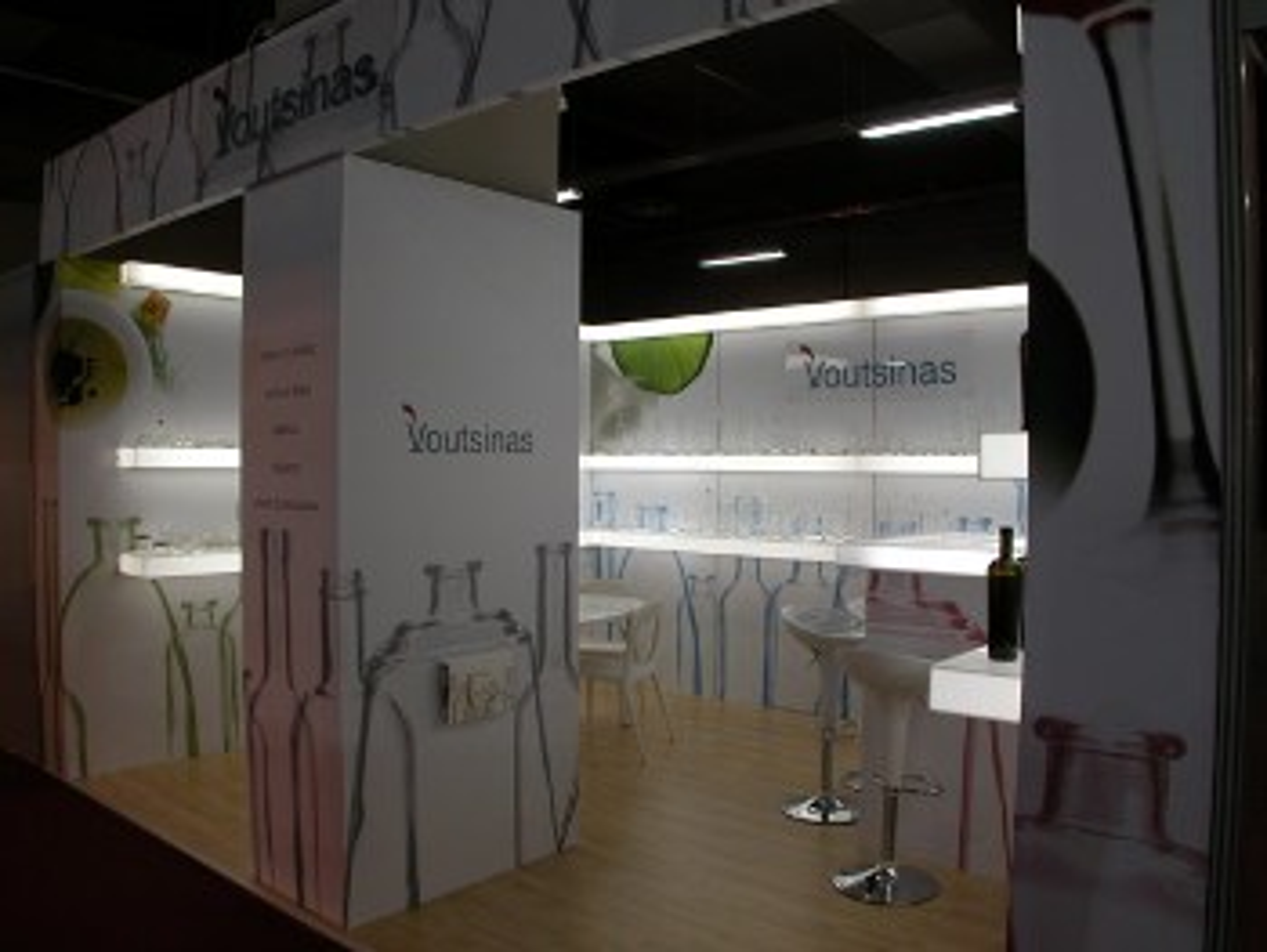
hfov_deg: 53.9
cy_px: 476
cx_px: 634
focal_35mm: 34
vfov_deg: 41.8
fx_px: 1245
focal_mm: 8.9
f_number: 5.6
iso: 100
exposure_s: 1/30
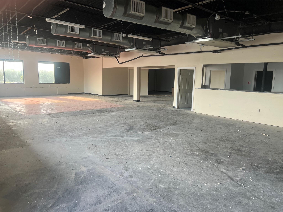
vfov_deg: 53.1
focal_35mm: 26
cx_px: 142
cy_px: 106
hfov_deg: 67.3
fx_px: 213
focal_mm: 5.7
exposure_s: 1/121
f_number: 1.5
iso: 64
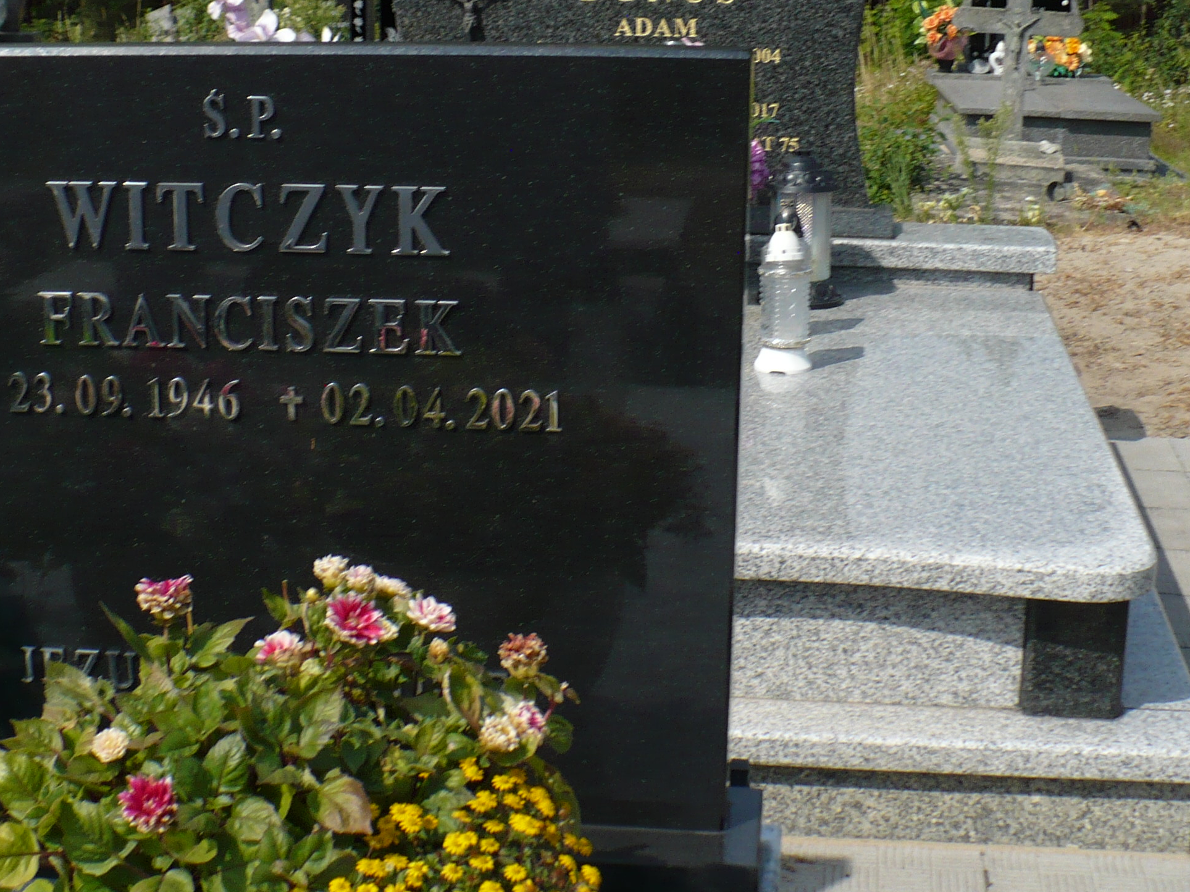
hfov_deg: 32.7
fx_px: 2028
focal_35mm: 59
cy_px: 502
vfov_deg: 24.8
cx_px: 581
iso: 100
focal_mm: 6.1
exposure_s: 1/250
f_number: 8
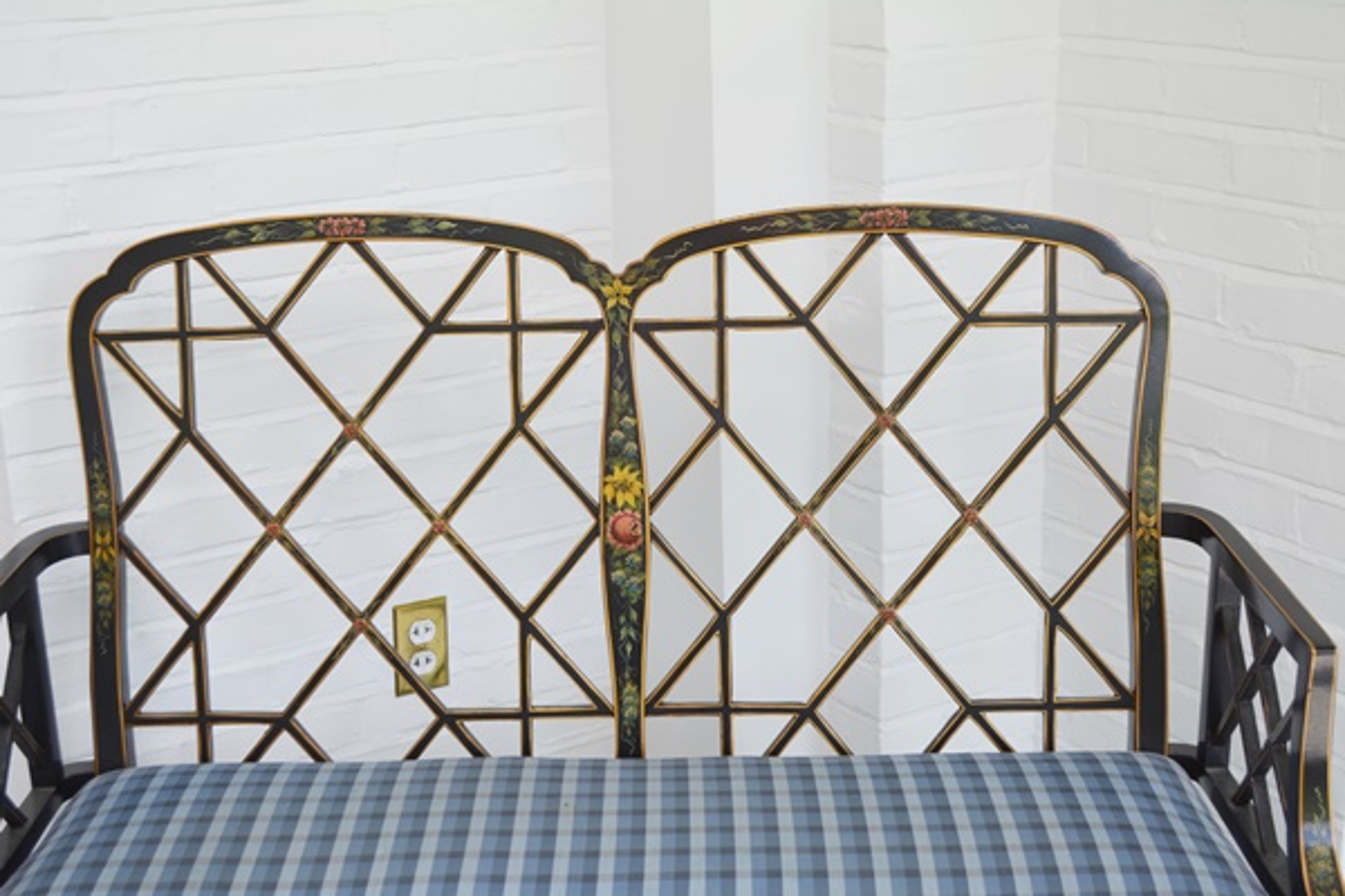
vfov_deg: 25.8
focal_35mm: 52
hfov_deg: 37.9
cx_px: 672
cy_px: 448
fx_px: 1961
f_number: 5.6
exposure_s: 1/125
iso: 220
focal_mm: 35
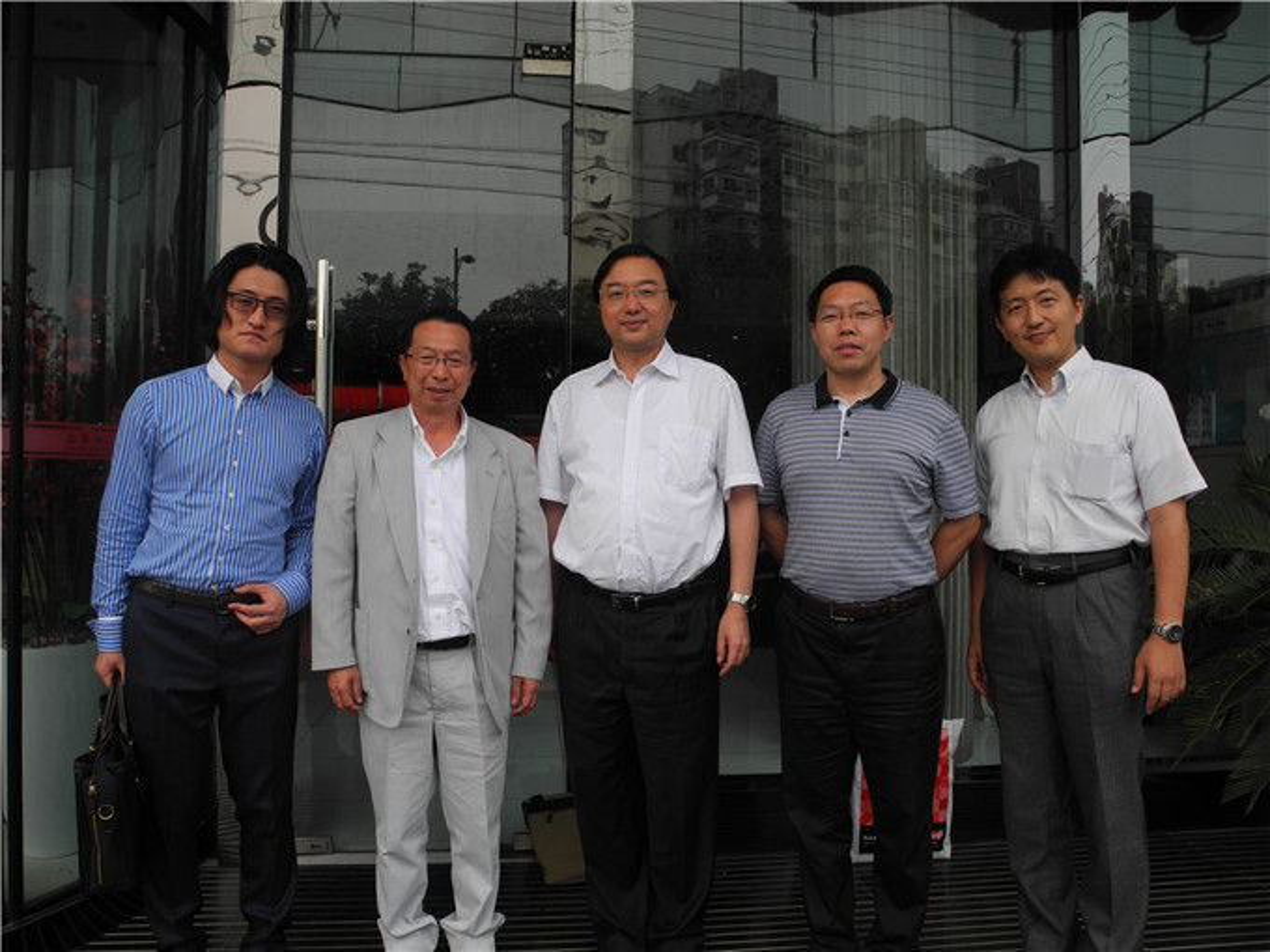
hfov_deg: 63.4
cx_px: 635
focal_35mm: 28
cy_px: 476
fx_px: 1027
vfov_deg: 49.7
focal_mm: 6
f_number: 3.2
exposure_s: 1/800
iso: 100
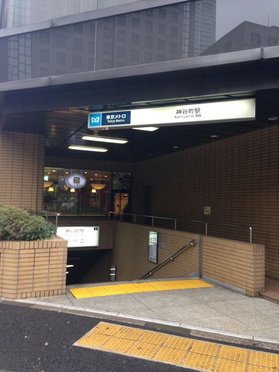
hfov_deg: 42.9
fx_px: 355
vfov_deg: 55.4
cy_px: 186
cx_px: 140
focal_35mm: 33
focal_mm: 4.12
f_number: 2.4
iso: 64
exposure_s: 1/60
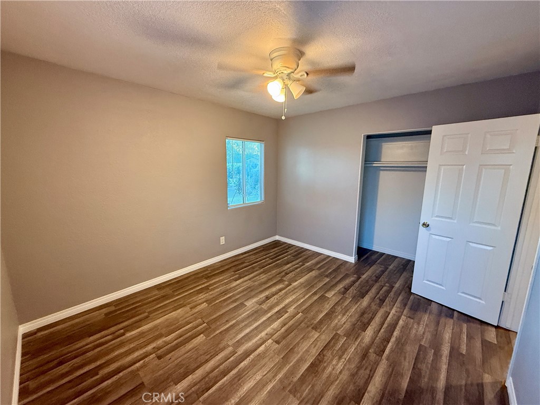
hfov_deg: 102.1
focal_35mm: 14
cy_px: 202
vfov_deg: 85.7
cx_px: 270
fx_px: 218
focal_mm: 2.22
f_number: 2.2
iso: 400
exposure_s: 1/60
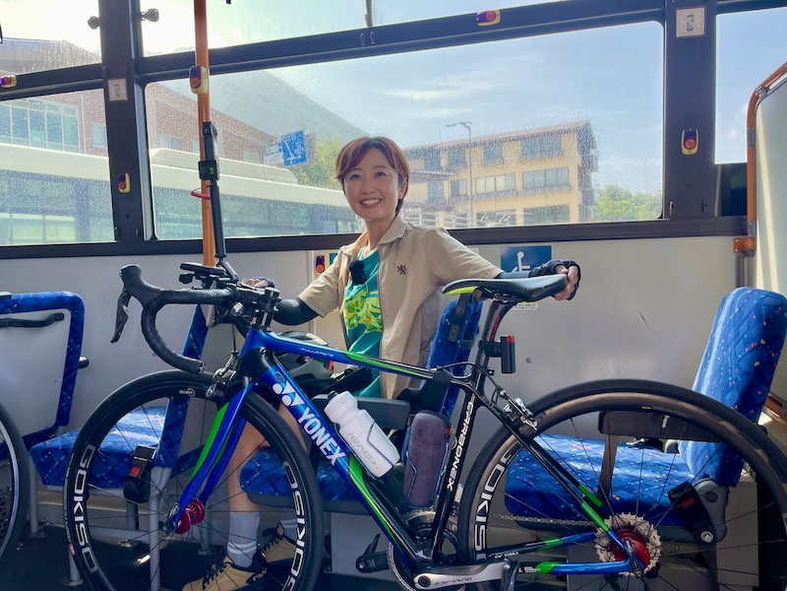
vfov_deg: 53.1
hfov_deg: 67.3
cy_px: 296
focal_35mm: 26
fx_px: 591
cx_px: 394
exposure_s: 1/388
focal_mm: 4.2
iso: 32
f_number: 1.6
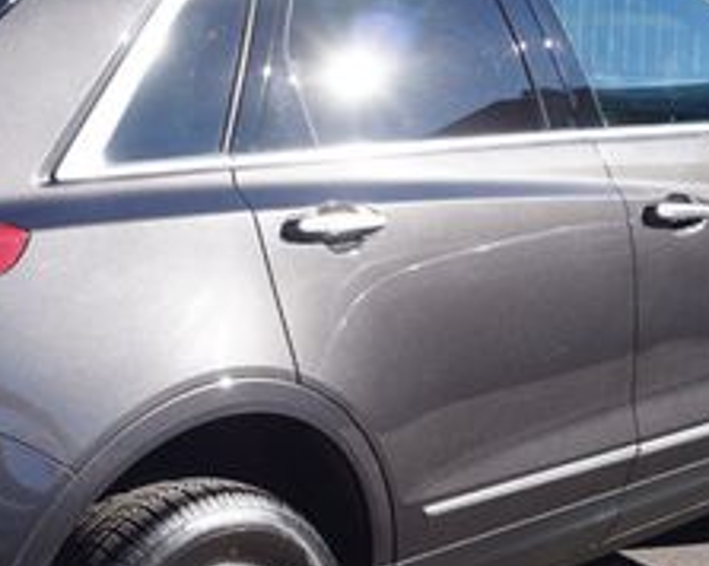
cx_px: 169
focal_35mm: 89
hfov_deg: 21.3
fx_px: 1866
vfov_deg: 17.2
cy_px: 397
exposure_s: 1/200
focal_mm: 22
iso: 100
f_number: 6.3
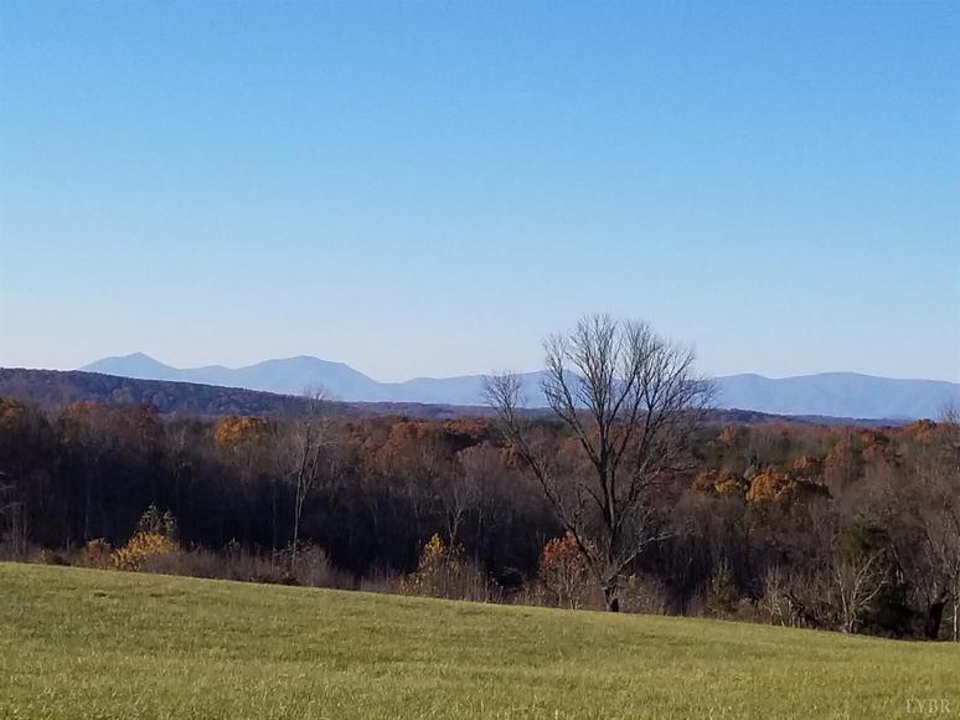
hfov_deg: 67.3
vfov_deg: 53.0
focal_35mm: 26
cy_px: 360
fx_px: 721
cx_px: 480
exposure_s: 1/2457
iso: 50
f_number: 1.7
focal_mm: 4.25
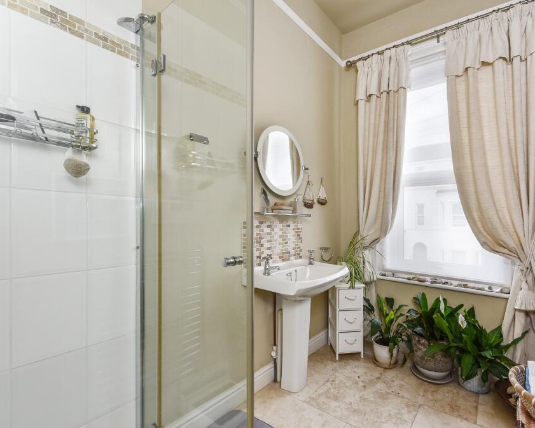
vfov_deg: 80.4
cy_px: 217
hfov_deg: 92.0
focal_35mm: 16
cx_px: 319
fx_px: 253
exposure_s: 1/25
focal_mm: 14
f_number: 8
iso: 400
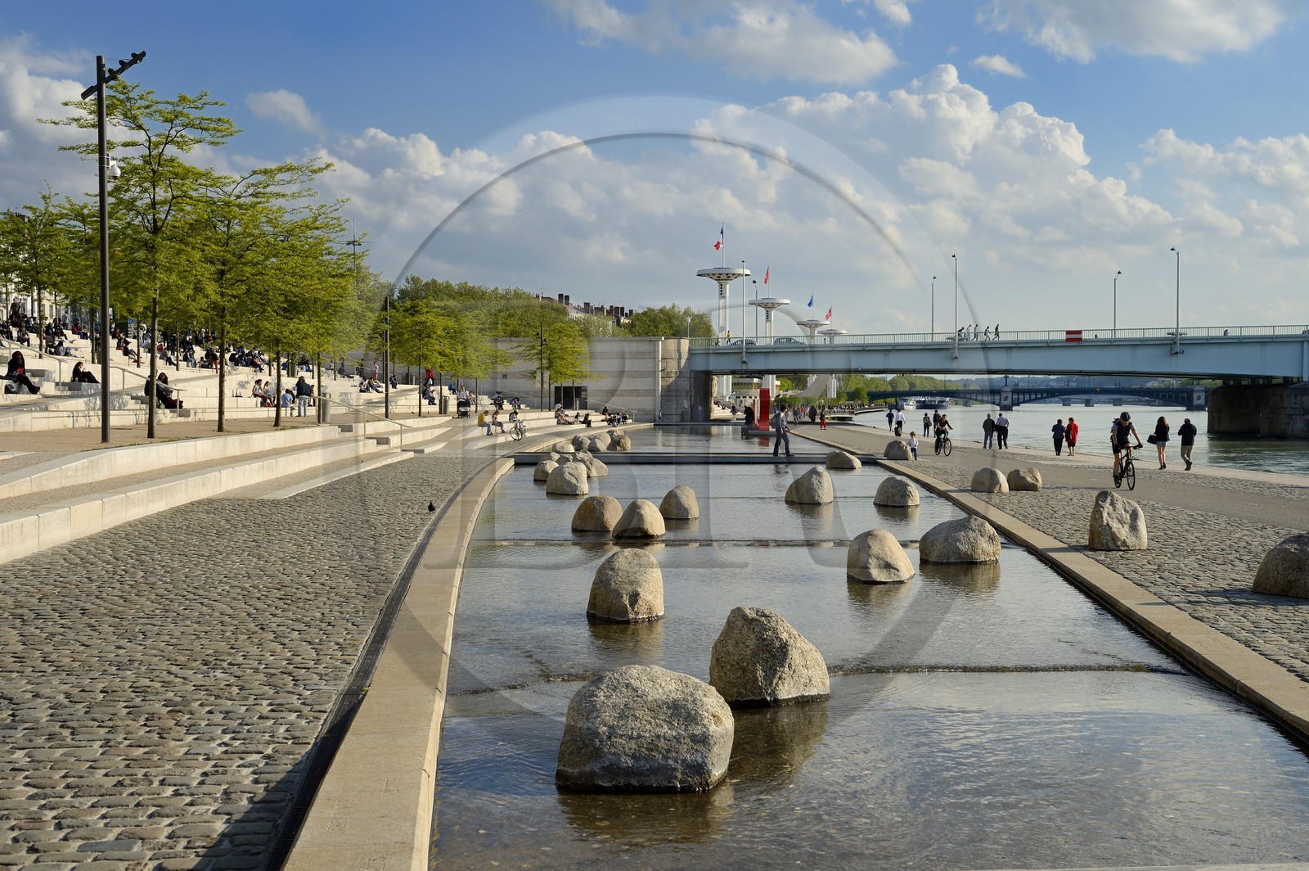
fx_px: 1526
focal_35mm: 42
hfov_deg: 46.4
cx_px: 654
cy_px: 436
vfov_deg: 31.8
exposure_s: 1/500
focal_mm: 42
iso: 200
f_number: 9
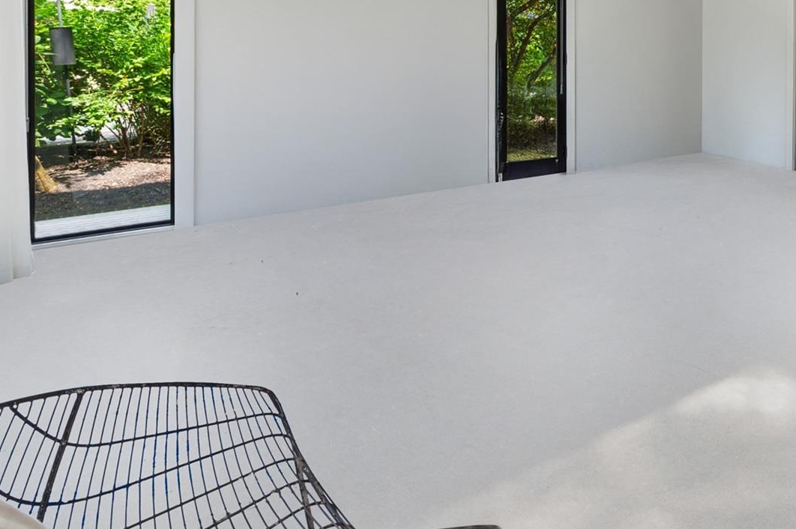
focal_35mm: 27
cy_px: 59
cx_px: 709
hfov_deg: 58.2
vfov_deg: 43.9
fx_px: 596
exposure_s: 1/25
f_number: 8
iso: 200
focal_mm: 14
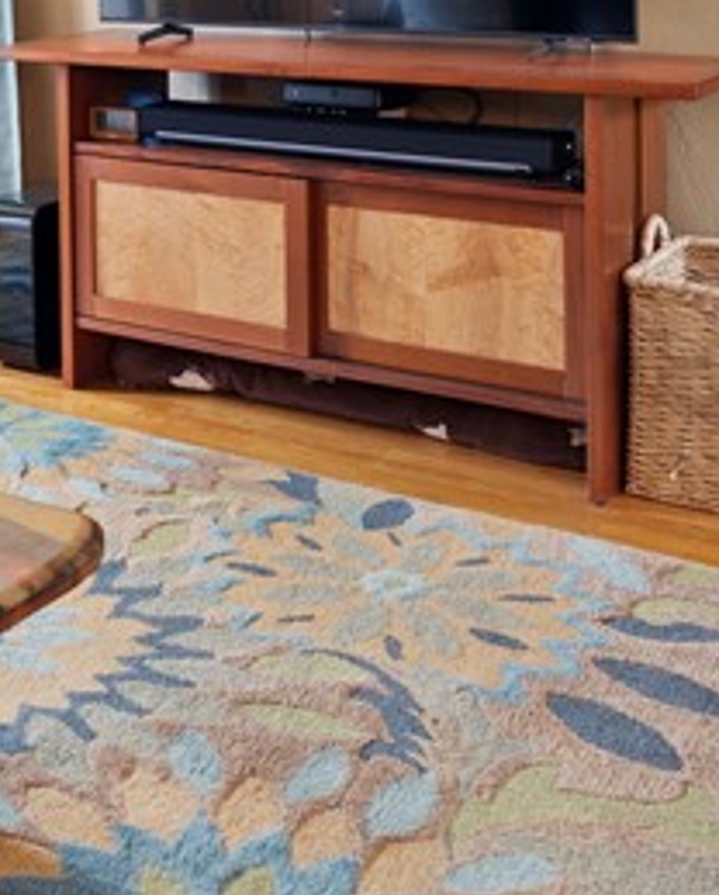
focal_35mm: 55
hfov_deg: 26.9
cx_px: 93
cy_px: -107
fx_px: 1460
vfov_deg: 30.3
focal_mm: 14
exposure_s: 1/2
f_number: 4
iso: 200
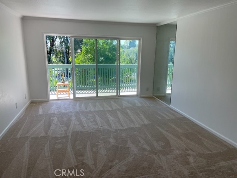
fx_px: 178
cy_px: 89
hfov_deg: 67.3
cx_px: 118
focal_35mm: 26
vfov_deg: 53.1
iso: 32
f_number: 1.6
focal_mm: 4.2
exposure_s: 1/327
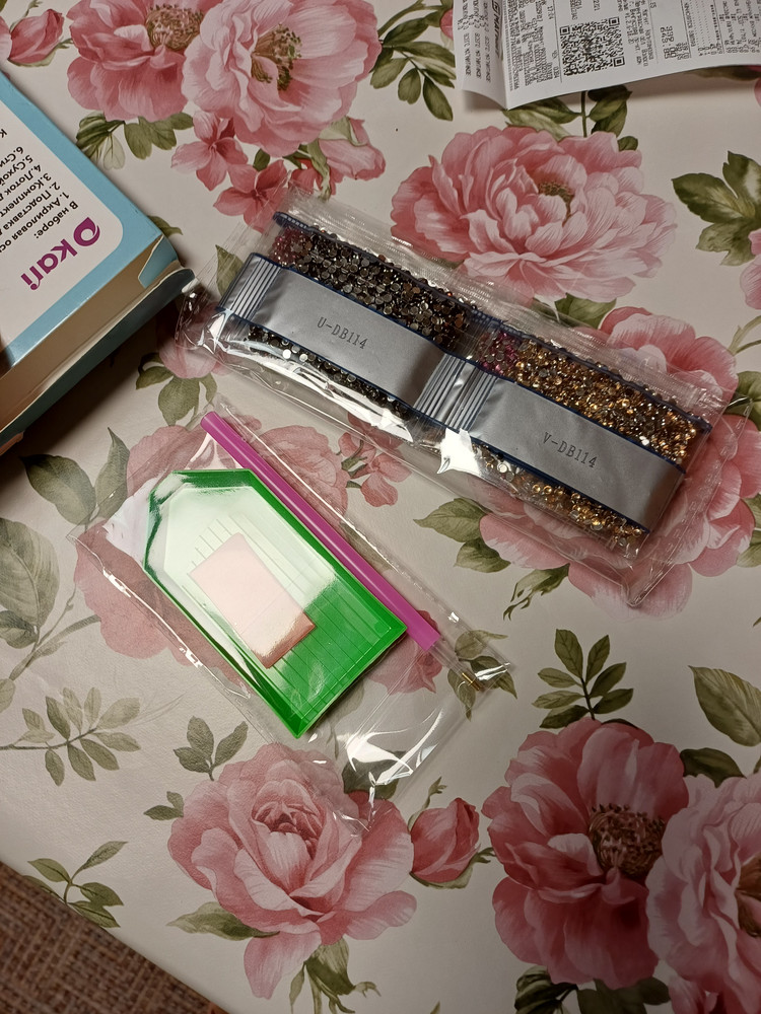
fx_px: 733
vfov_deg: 69.4
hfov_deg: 54.9
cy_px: 507
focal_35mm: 25
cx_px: 380
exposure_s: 1/50
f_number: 1.8
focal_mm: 4.65
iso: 50
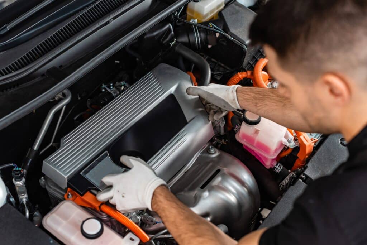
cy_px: 122
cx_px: 184
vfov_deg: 27.0
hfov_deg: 39.6
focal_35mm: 50
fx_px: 510
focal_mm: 50
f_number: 3.5
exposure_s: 1/200
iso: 160
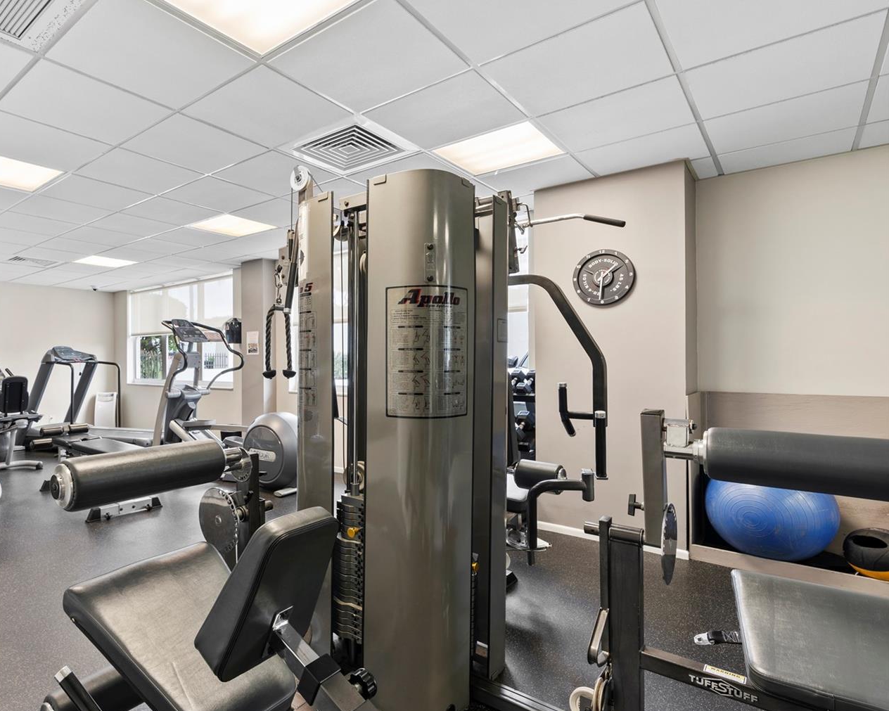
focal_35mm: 19
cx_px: 328
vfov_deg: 70.8
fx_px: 500
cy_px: 364
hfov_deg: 81.6
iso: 100
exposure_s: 3.2
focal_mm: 16
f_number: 9
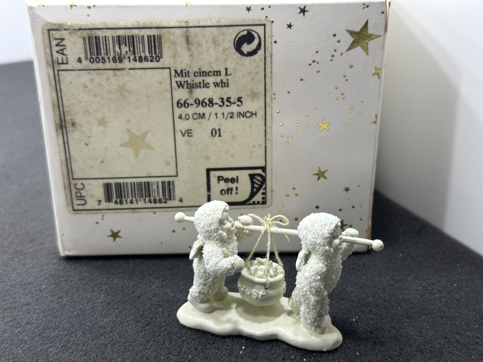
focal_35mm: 48
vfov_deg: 30.3
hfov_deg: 39.7
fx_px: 670
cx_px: 242
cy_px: 181
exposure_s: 1/109
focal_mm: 6.86
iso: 80
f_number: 1.78
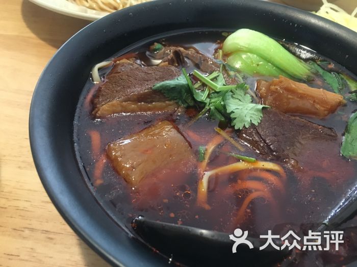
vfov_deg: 48.2
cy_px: 134
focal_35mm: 29
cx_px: 178
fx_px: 299
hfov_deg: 61.7
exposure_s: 1/17
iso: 200
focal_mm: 4.15
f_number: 2.2
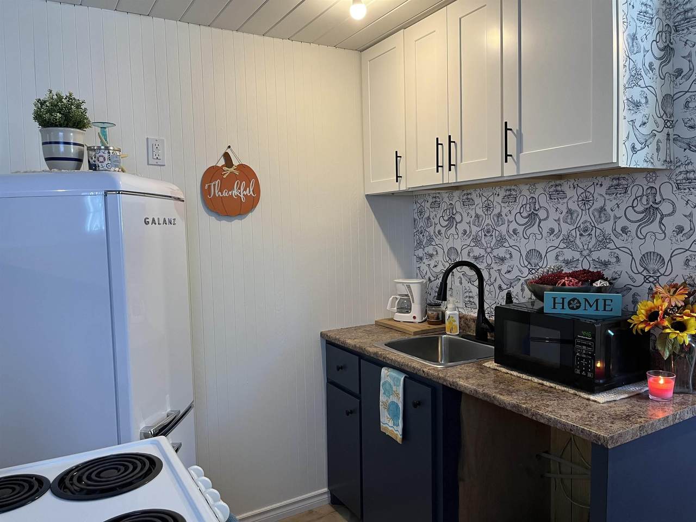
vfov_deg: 53.1
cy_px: 261
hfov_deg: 67.3
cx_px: 348
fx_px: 523
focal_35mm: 26
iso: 80
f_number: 1.6
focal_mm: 5.1
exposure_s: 1/60
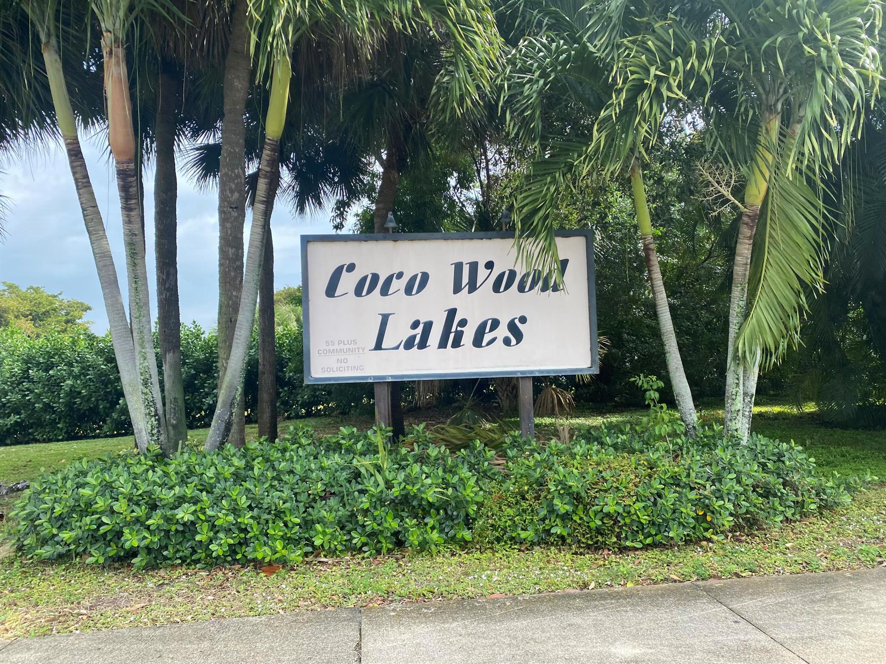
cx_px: 443
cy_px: 332
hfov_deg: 67.3
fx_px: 665
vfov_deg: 53.1
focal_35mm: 26
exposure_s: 1/654
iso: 32
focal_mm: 4.25
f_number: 1.8
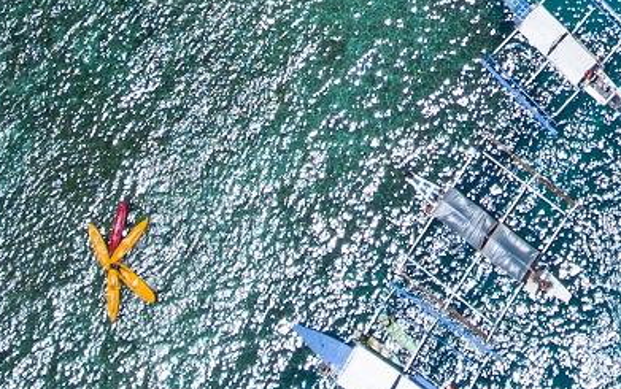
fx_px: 1761
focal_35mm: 104
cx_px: 769
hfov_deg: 18.8
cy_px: -668
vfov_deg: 10.2
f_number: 2.8
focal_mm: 3.61
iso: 100
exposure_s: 1/1100
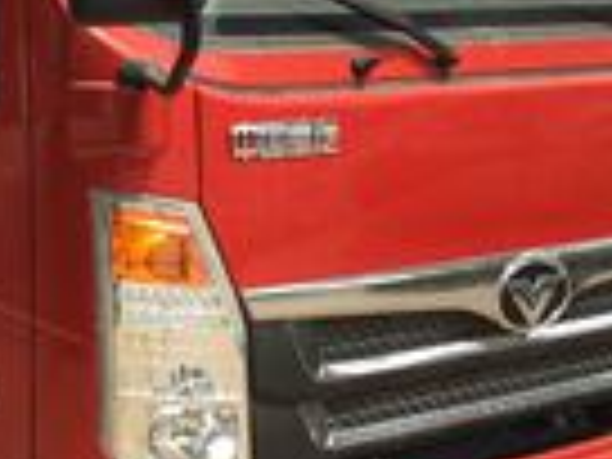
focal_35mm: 107
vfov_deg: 13.8
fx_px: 1892
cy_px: 110
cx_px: -58
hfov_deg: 17.7
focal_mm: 4.15
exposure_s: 1/1522
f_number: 2.2
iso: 32
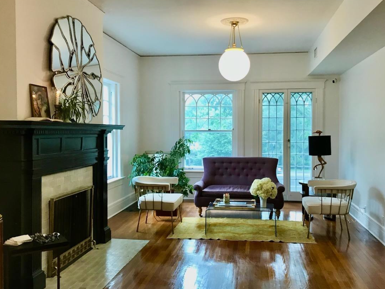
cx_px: 206
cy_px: 143
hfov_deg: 55.3
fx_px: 367
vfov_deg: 43.0
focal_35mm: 33
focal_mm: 3.99
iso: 32
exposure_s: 1/30
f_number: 1.8
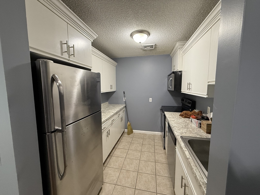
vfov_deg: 85.7
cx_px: 130
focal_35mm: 14
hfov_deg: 102.1
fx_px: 105
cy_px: 98
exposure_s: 1/60
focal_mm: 2.22
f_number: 2.2
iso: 320
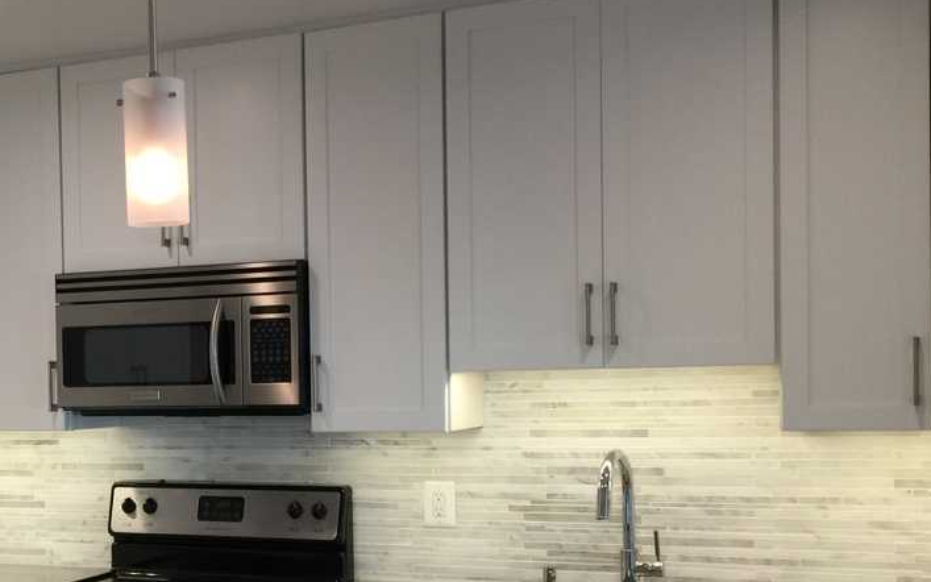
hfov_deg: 33.7
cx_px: 139
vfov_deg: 22.2
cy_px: 421
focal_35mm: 58
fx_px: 1472
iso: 40
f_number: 2.2
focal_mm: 4.15
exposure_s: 1/30
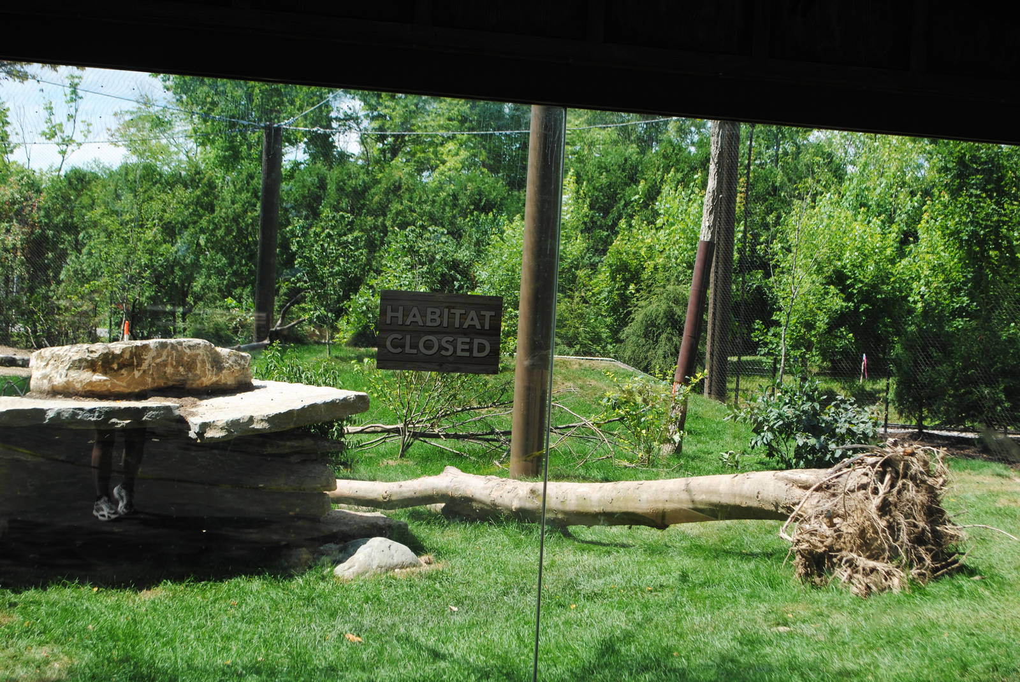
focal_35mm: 57
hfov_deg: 35.0
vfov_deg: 23.8
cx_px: 510
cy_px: 341
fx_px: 1617
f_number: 7.1
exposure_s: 1/200
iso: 100
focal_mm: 38
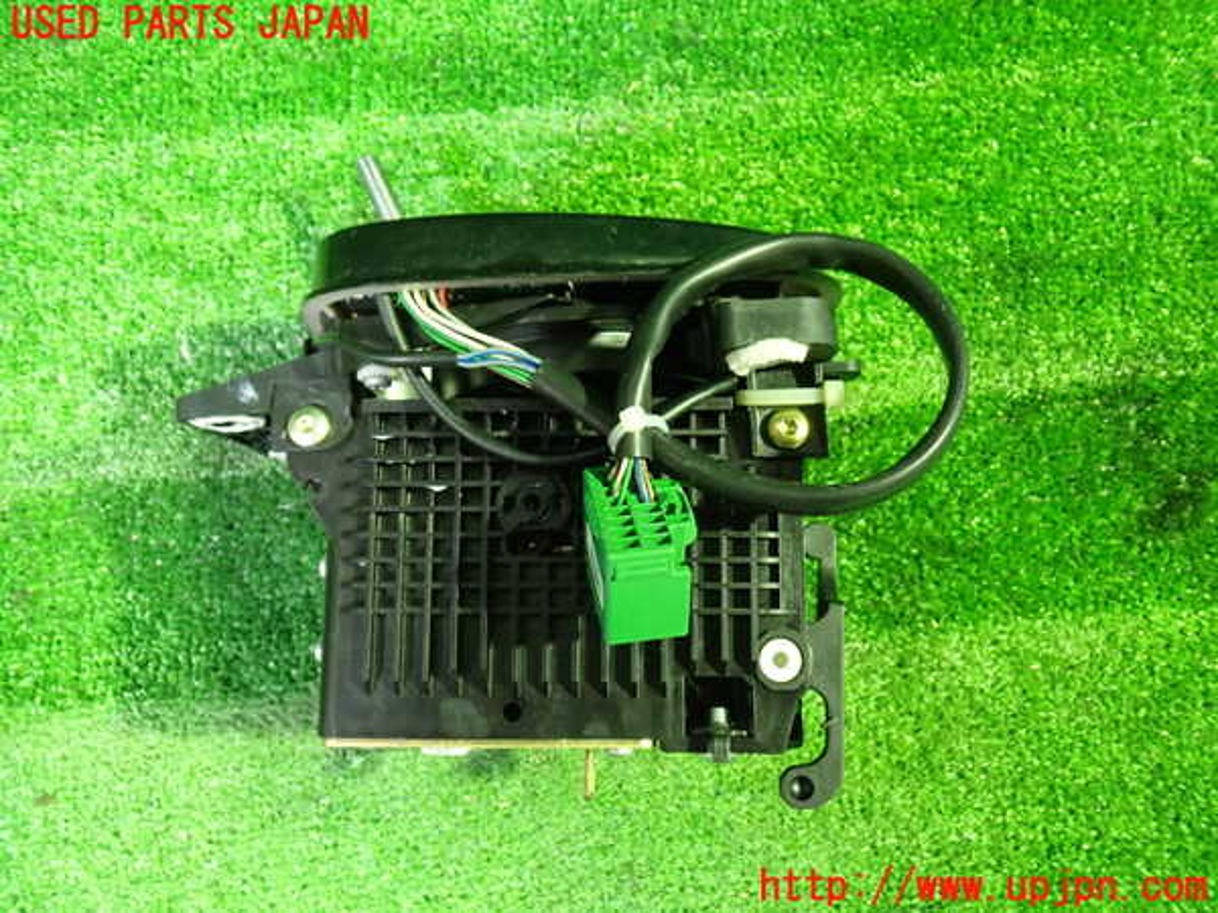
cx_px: 609
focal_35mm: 30
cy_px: 456
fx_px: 1056
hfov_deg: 60.0
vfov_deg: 46.8
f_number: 2.3
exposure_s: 1/15
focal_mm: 5.4
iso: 800
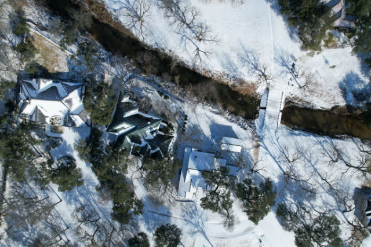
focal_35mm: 22
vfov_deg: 57.3
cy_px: 124
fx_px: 227
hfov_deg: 78.6
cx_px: 186
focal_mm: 8.4
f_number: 2.8
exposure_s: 1/2500
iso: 130
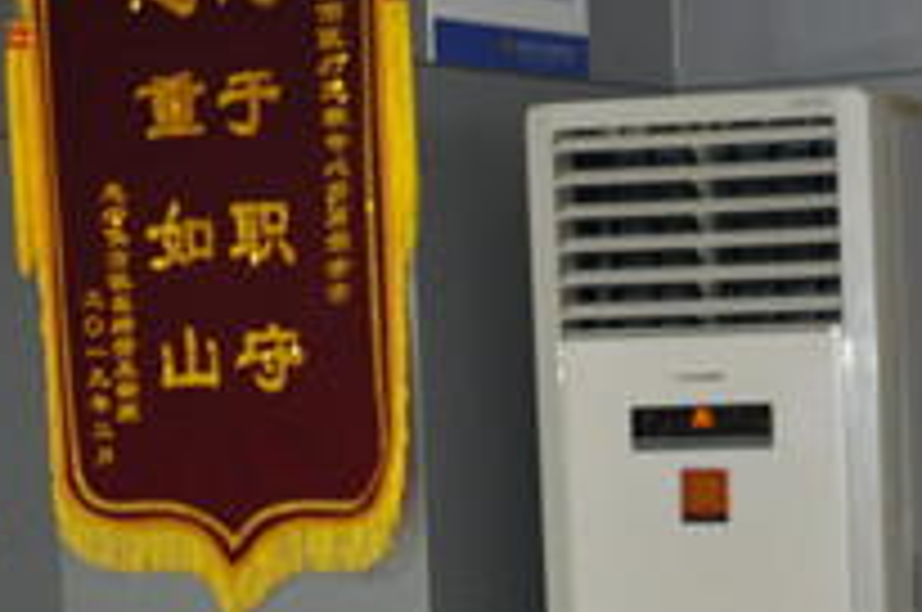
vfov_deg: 8.7
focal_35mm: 152
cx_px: 949
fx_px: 3887
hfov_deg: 13.3
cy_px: 974
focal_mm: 26
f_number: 4
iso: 800
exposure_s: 1/60
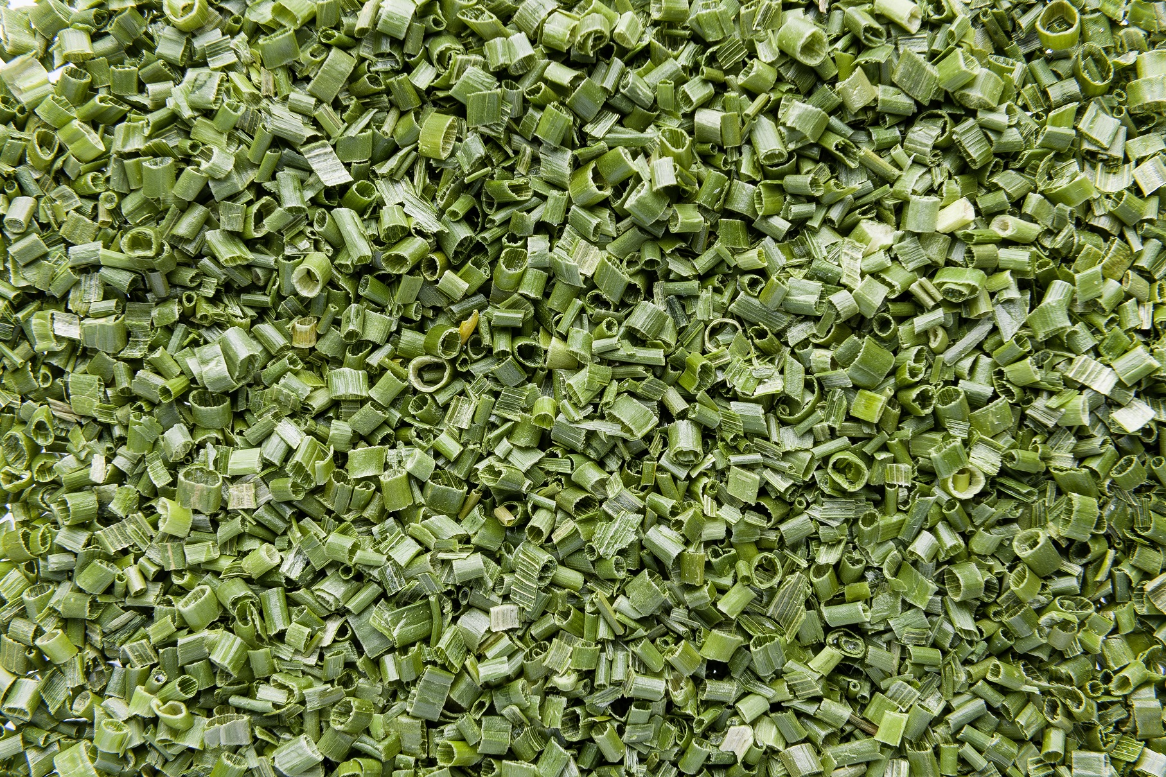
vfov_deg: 19.5
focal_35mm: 70
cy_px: 388
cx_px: 583
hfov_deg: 28.8
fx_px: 2267
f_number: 16
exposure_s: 1/125
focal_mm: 70
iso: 100
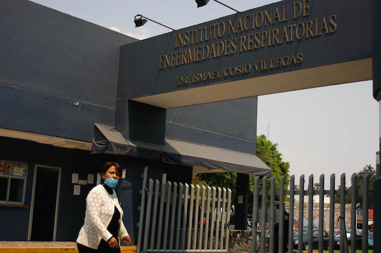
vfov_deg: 28.0
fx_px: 507
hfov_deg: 41.2
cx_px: 190
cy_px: 126
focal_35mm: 48
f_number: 4.8
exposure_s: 1/2000
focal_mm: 32
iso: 400
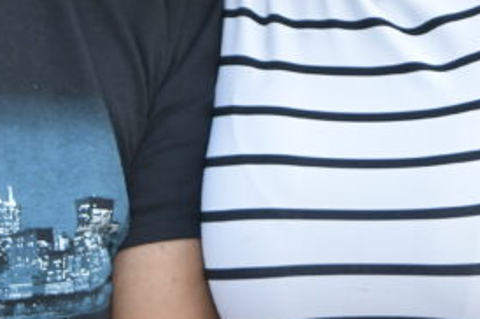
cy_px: -164
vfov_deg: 4.7
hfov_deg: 7.1
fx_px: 3889
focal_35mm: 292
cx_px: 147
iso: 800
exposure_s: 1/160
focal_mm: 52
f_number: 5.6
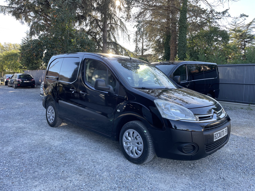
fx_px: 192
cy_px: 96
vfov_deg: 53.1
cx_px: 128
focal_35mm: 26
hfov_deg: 67.3
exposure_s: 1/246
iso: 32
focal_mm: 4.2
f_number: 1.6
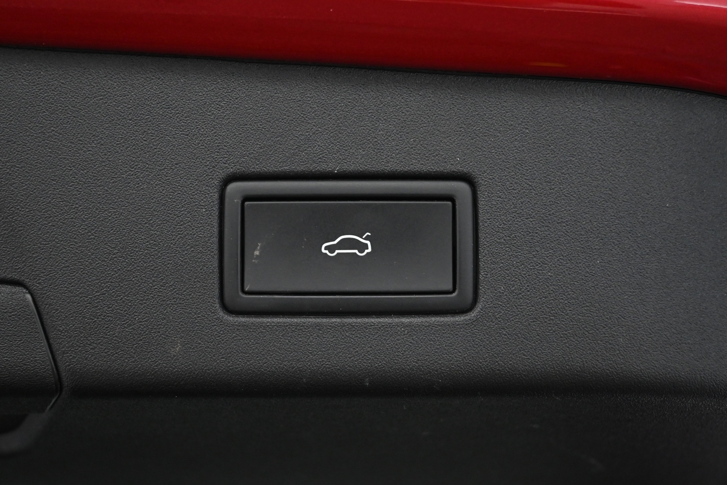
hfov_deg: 32.6
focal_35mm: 62
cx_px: 364
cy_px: 242
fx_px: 1242
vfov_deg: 22.1
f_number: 5.6
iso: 2200
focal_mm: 41
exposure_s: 1/60
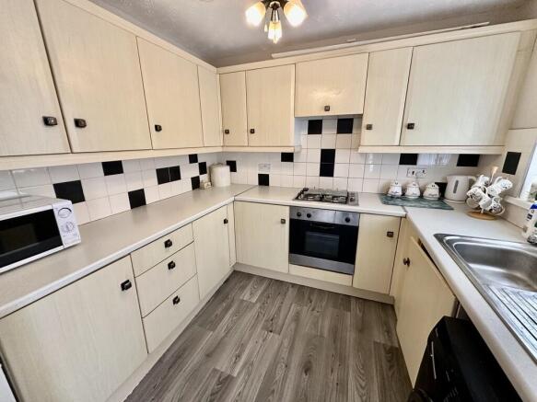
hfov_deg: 102.1
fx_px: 217
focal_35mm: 14
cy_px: 201
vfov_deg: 85.7
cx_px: 268
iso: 320
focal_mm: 2.22
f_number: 2.2
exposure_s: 1/100
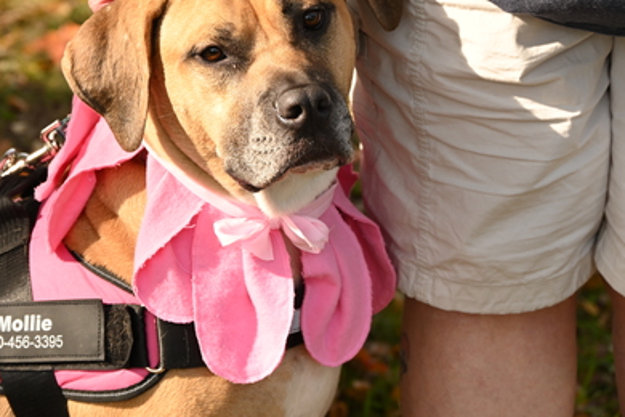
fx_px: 2691
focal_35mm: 155
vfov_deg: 8.9
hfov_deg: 13.2
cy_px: 165
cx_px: 229
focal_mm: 110
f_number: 6.3
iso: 450
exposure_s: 1/500
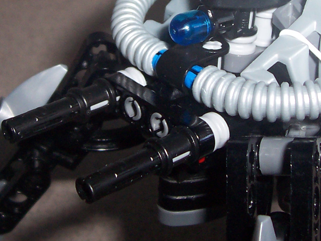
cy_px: 17
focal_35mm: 82
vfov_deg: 17.7
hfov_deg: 23.8
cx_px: 172
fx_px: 760
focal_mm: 5.6
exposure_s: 1/60
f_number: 2.8
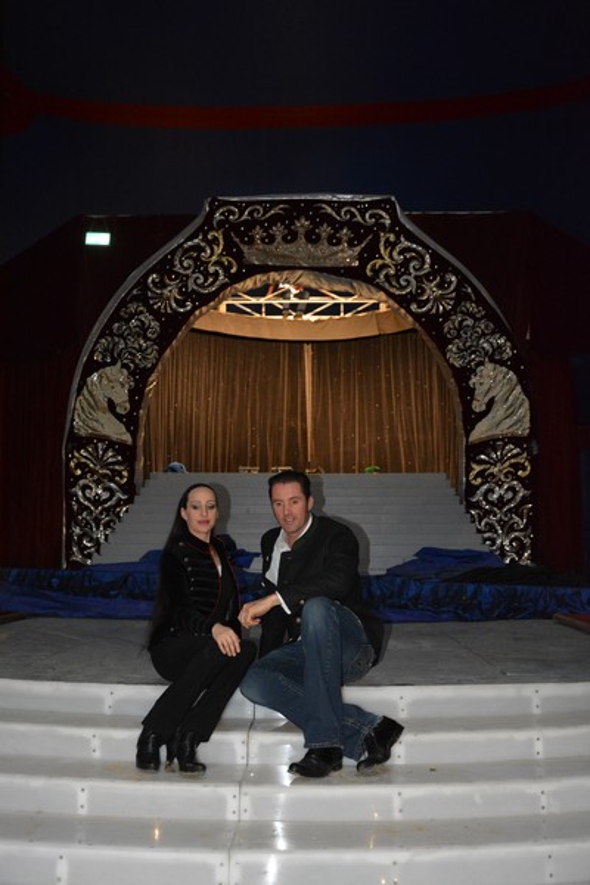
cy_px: 442
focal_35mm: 38
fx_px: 922
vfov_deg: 51.3
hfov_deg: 35.5
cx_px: 295
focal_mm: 25
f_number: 4
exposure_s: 1/60
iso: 3200
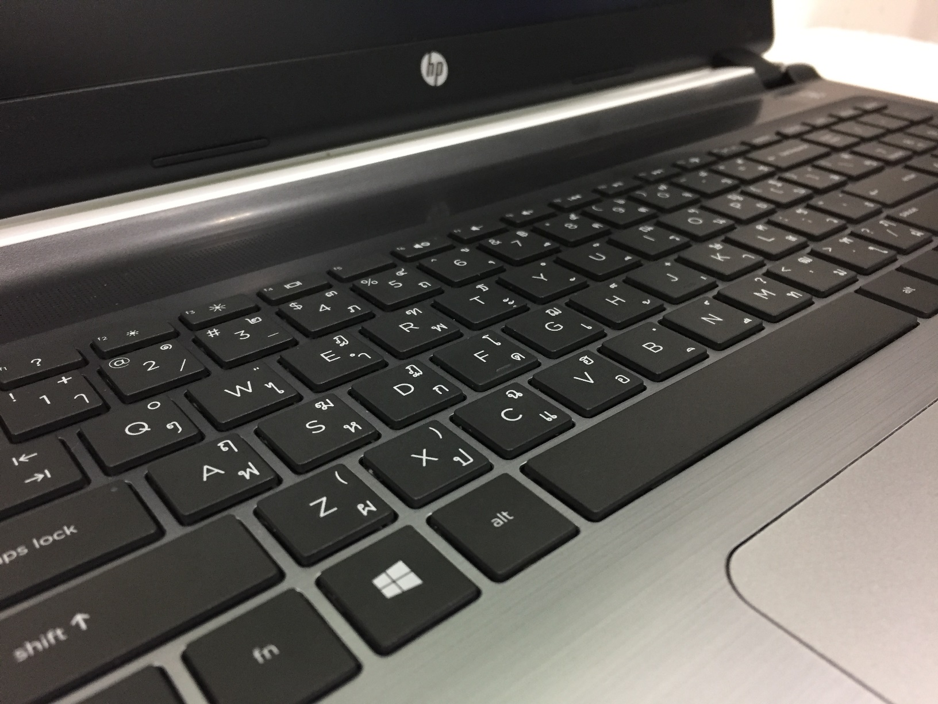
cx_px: 469
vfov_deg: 48.2
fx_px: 786
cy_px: 352
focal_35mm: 29
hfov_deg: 61.7
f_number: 2.2
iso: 200
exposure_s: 1/33
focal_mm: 4.15
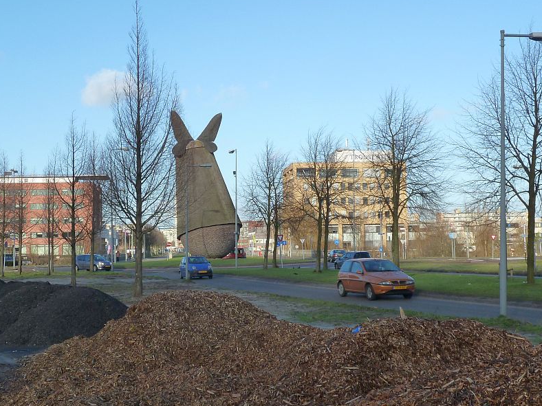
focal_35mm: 52
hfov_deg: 36.8
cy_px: 202
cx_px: 268
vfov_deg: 28.0
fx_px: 814
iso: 125
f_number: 4
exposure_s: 1/320
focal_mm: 6.5
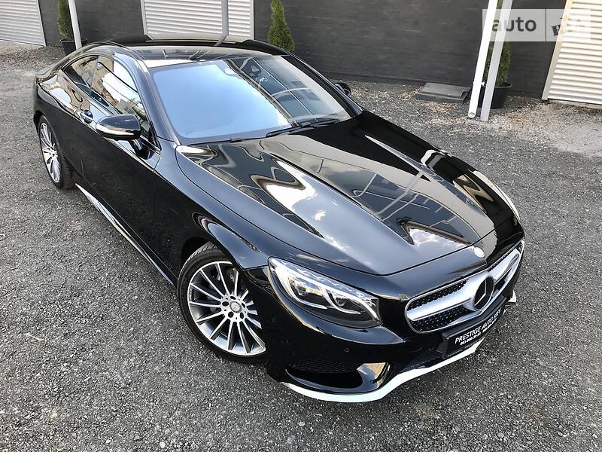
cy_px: 226
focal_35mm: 28
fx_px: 487
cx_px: 301
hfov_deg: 63.4
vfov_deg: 49.7
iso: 20
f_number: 1.8
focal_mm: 4
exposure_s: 1/138
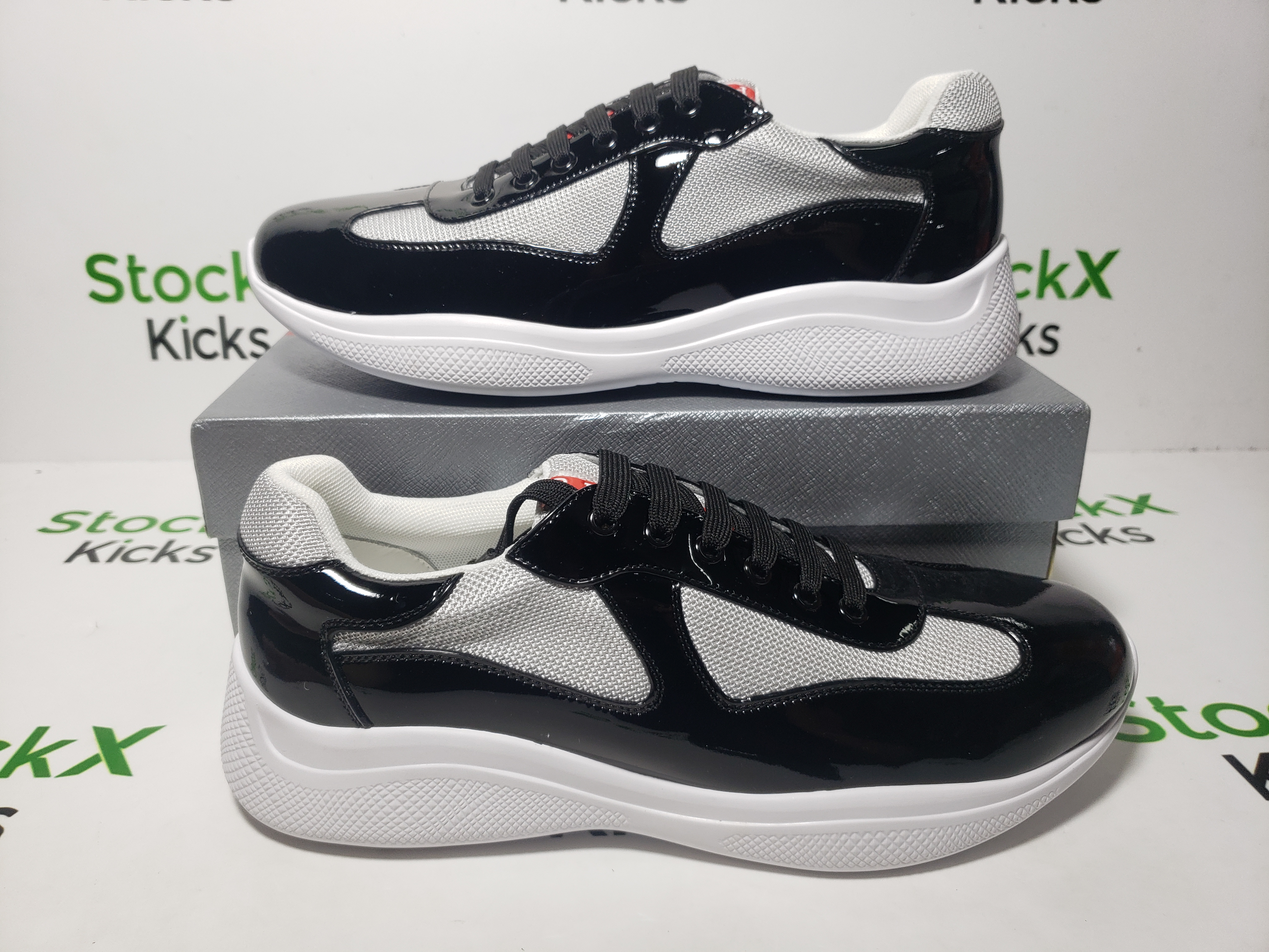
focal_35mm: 26
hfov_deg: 67.3
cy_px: 476
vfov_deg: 53.1
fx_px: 953
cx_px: 634
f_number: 1.5
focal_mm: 4.3
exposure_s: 1/391
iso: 50
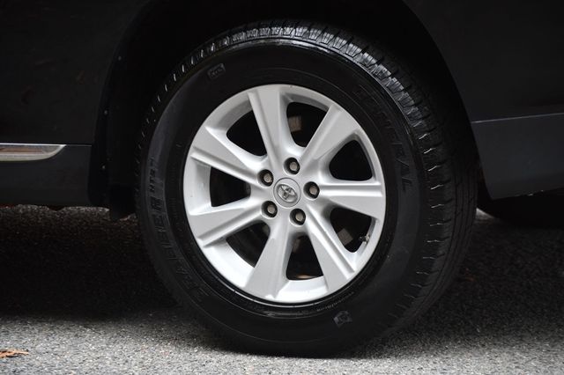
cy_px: 188
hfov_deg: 10.6
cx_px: 282
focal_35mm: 195
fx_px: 3053
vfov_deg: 7.0
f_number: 5.6
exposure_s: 1/250
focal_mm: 130
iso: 320
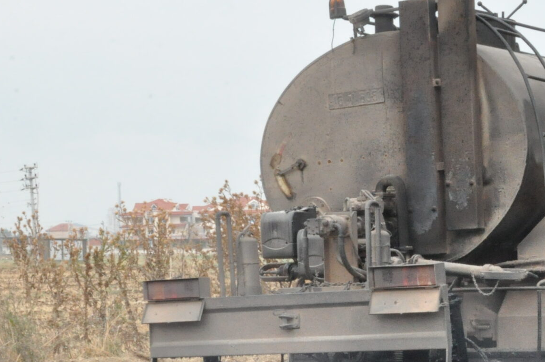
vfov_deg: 11.9
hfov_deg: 17.7
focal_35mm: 114
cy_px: 308
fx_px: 1724
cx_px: 474
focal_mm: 34
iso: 2500
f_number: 29
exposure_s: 1/200
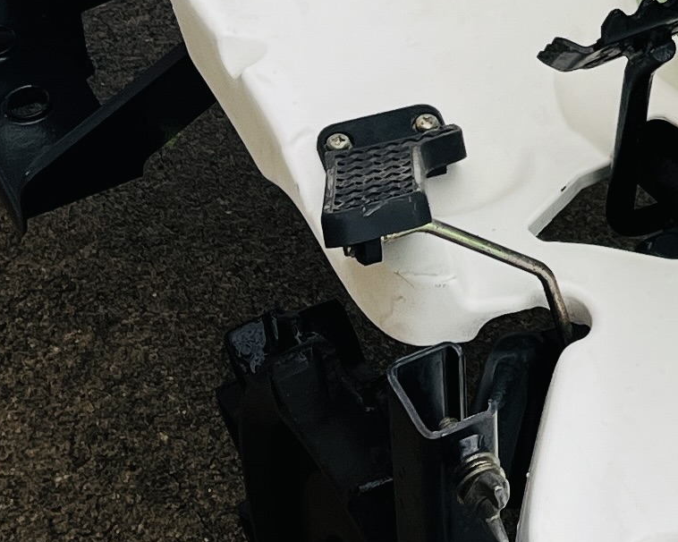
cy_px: -119
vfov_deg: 11.2
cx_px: 922
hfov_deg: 13.7
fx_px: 2708
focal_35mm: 135
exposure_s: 1/76
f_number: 1.6
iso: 40
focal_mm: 5.1
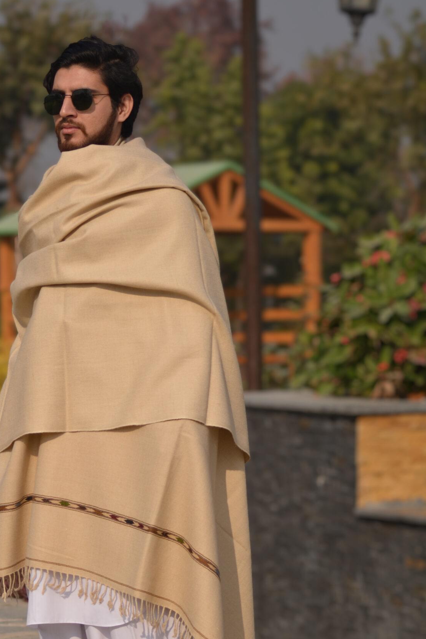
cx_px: 104
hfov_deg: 8.5
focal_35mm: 161
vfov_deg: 12.8
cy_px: 357
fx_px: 2858
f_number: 4
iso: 200
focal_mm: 70
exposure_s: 1/2500
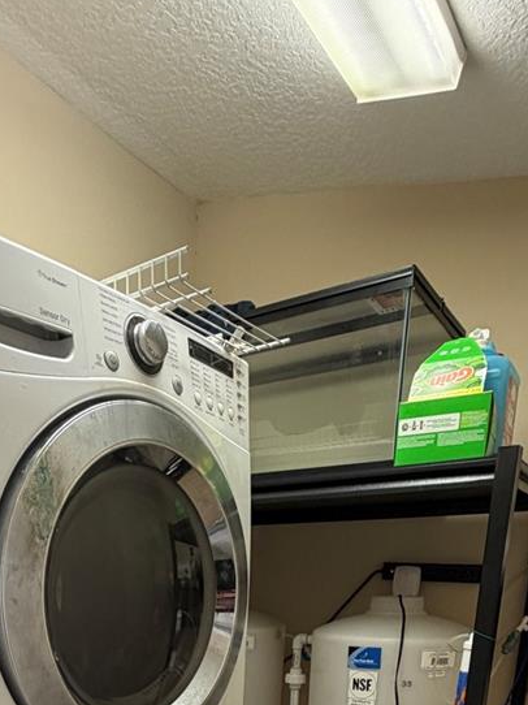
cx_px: 178
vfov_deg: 46.0
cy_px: 748
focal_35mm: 31
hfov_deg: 44.8
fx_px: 631
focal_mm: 2.22
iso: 200
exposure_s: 1/60
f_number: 2.2
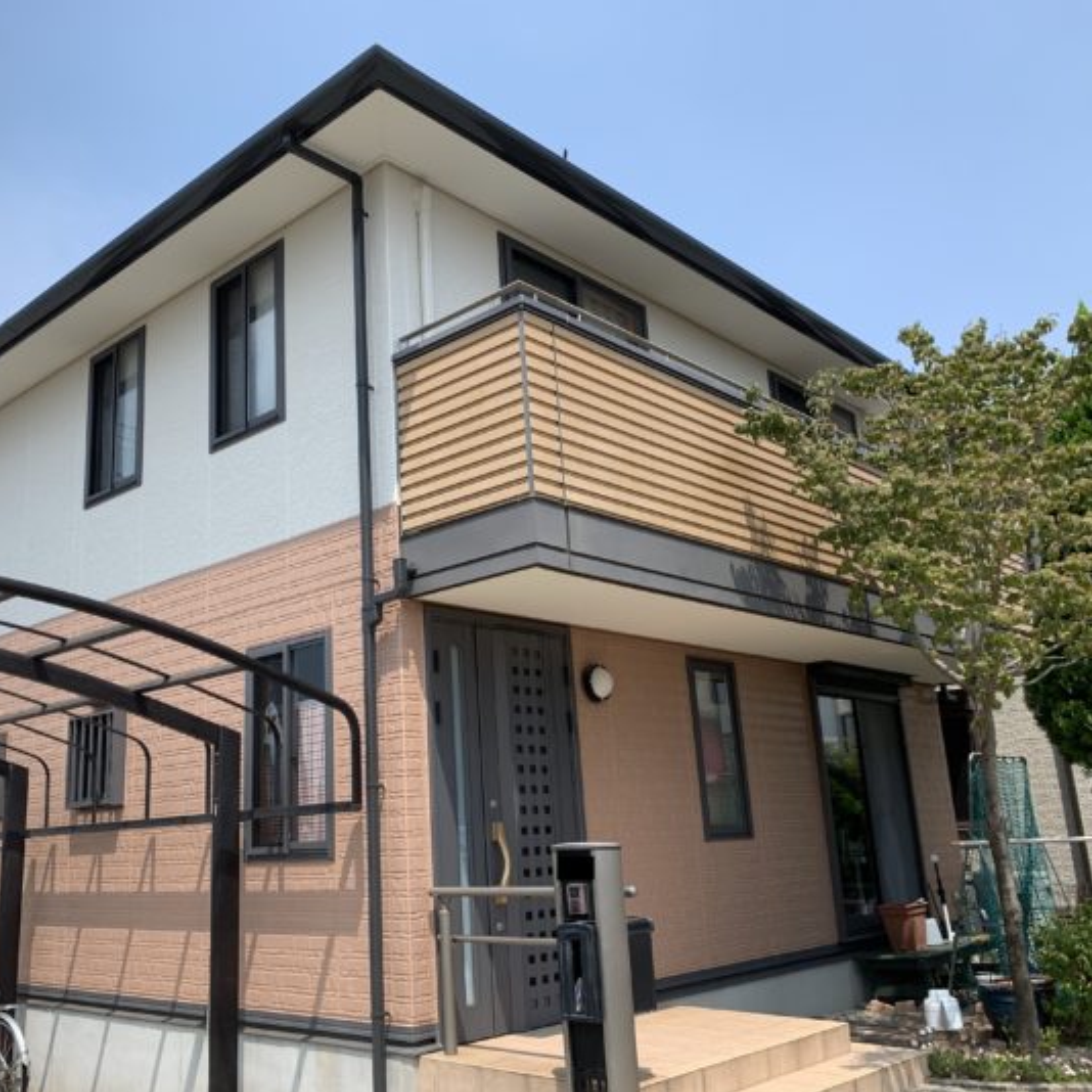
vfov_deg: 52.5
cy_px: 548
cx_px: 456
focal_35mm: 31
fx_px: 1106
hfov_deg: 52.3
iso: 25
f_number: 1.8
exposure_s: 1/2160
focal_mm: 4.25
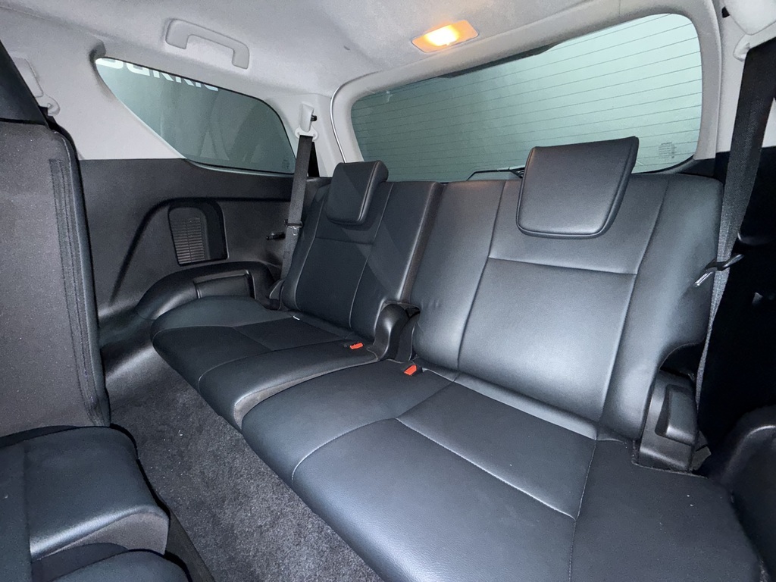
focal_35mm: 14
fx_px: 314
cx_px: 388
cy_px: 291
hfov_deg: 102.1
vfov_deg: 85.7
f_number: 2.2
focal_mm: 2.22
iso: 400
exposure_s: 1/18
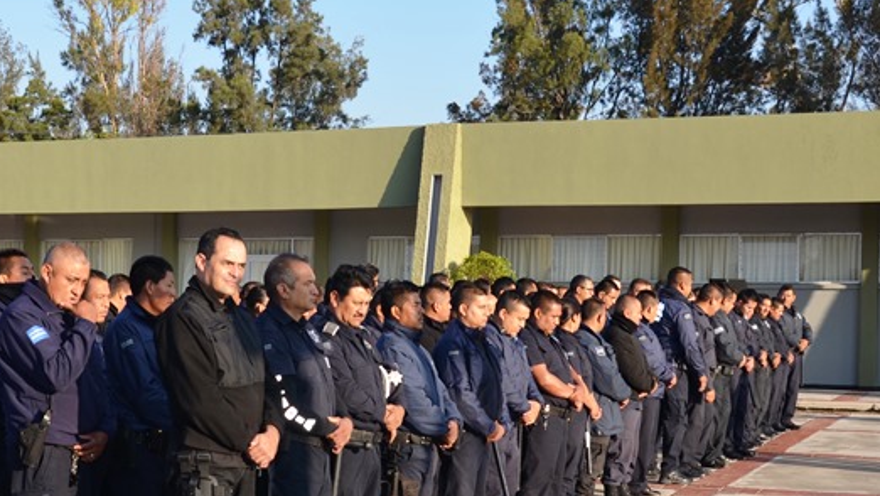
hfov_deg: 31.7
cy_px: 341
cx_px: 330
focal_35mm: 66
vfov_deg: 18.2
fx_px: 1541
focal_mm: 22
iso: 100
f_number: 4.5
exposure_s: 1/250
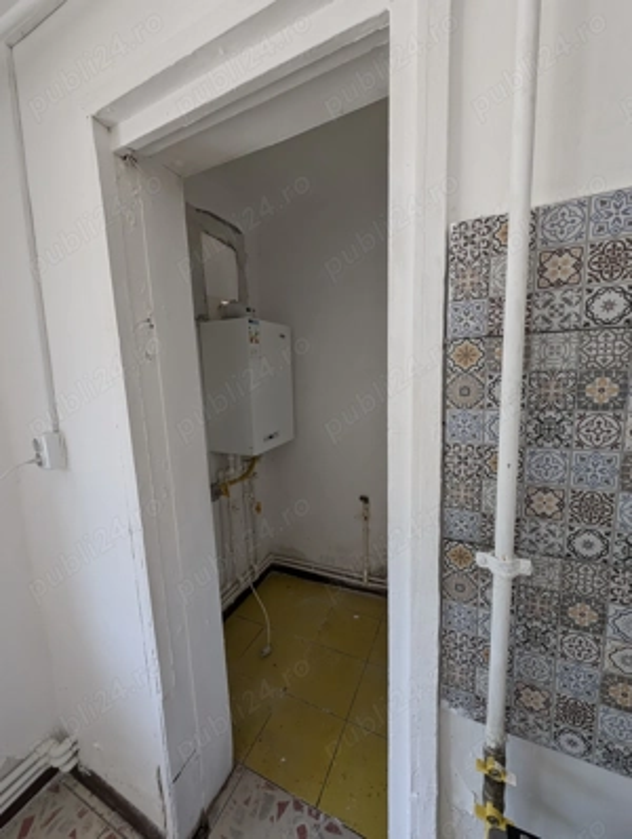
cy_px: 420
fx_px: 291
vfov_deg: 110.4
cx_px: 316
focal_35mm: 12
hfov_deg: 94.7
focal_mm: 2.23
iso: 280
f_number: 1.95
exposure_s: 1/125
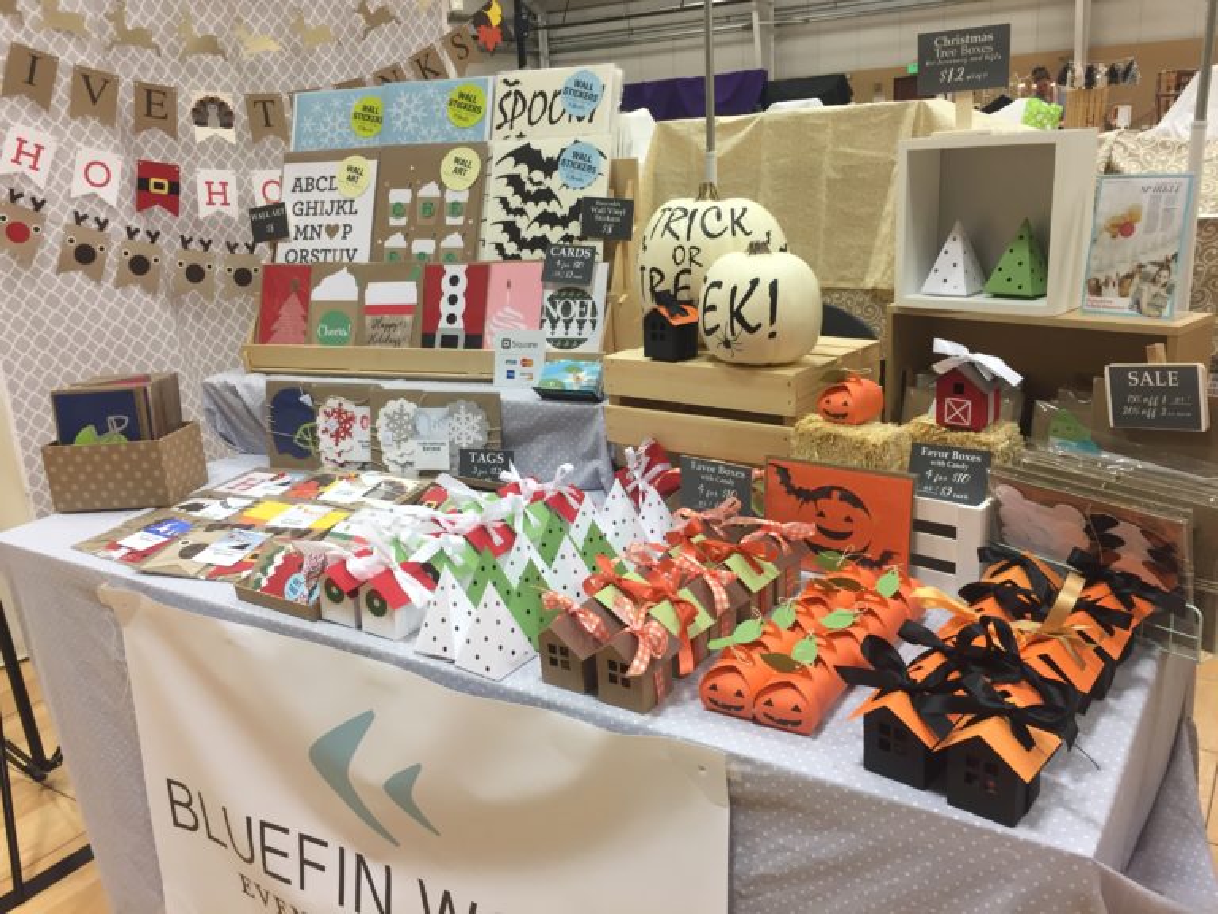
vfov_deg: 48.2
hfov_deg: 61.7
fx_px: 1020
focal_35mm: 29
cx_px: 609
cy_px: 457
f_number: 2.2
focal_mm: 4.15
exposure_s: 1/30
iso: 64
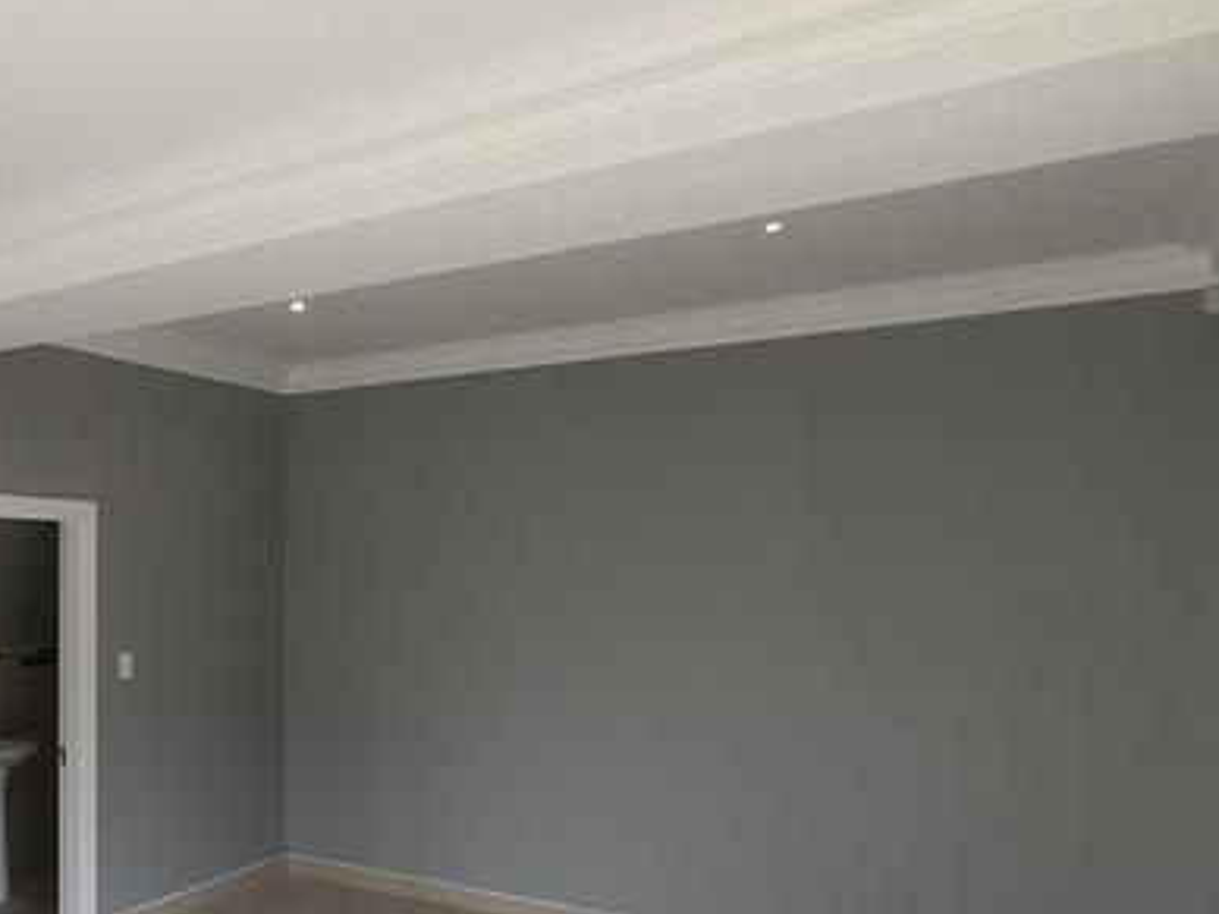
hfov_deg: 47.9
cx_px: 63
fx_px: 1162
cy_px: 553
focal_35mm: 33
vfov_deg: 42.7
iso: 100
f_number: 2.2
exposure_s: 1/100
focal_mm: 1.96
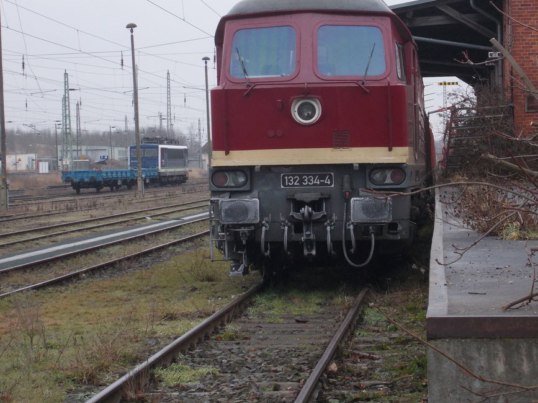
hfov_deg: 16.6
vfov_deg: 12.4
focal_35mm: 119
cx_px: 273
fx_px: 1849
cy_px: 141
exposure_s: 1/50
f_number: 6.3
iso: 200
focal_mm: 15.4
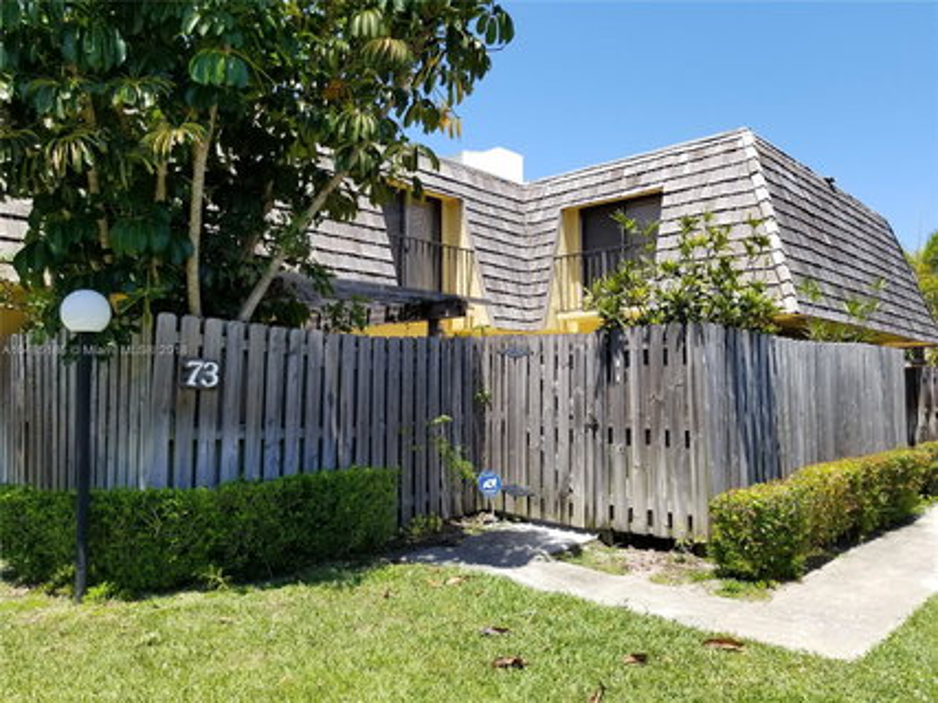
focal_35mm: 26
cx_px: 469
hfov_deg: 67.3
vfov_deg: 53.0
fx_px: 704
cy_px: 352
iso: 50
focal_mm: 4.25
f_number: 1.7
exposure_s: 1/1370
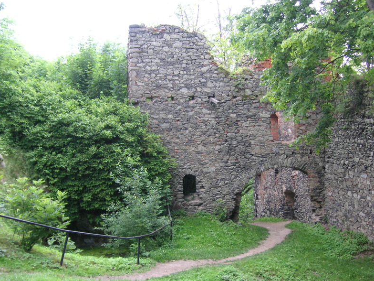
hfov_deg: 37.5
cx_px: 186
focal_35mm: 51
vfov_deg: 28.6
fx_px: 551
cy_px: 141
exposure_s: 1/45
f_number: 3.4
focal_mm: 8.4
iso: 64
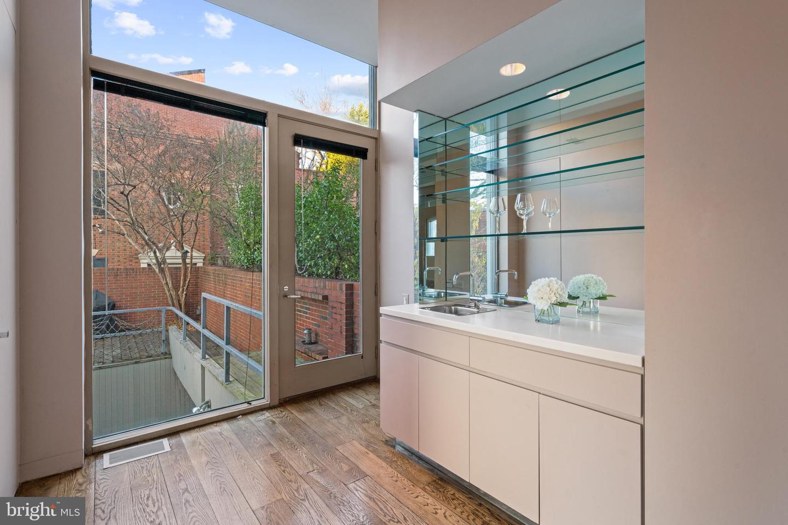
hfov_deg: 96.7
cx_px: 394
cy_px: 262
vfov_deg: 73.7
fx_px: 350
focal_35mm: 16
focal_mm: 16
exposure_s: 1/8
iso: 1000
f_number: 10
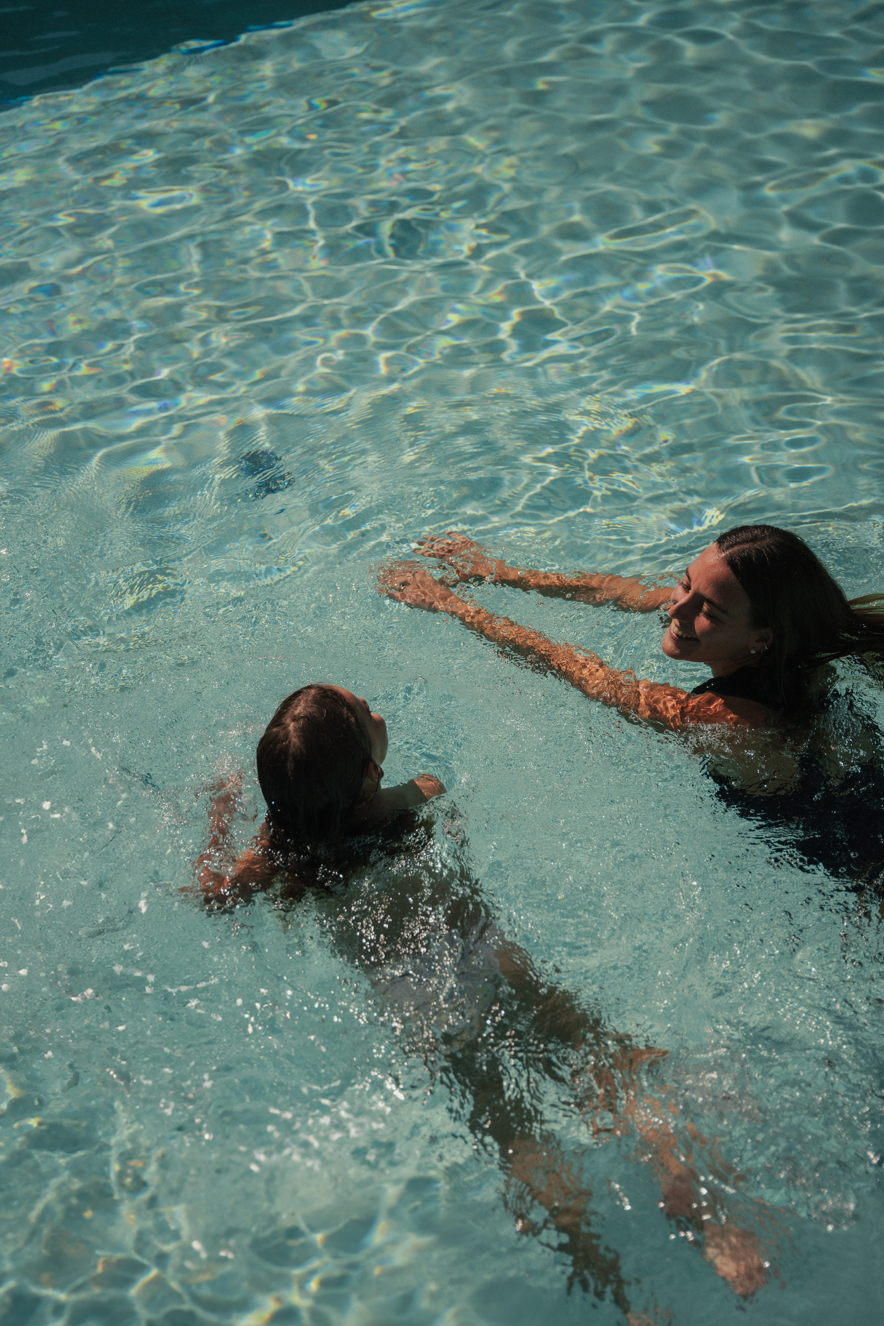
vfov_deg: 41.8
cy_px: 663
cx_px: 442
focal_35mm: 47
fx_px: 1738
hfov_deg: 28.5
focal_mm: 47.2
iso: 100
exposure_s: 1/5000
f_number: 2.8
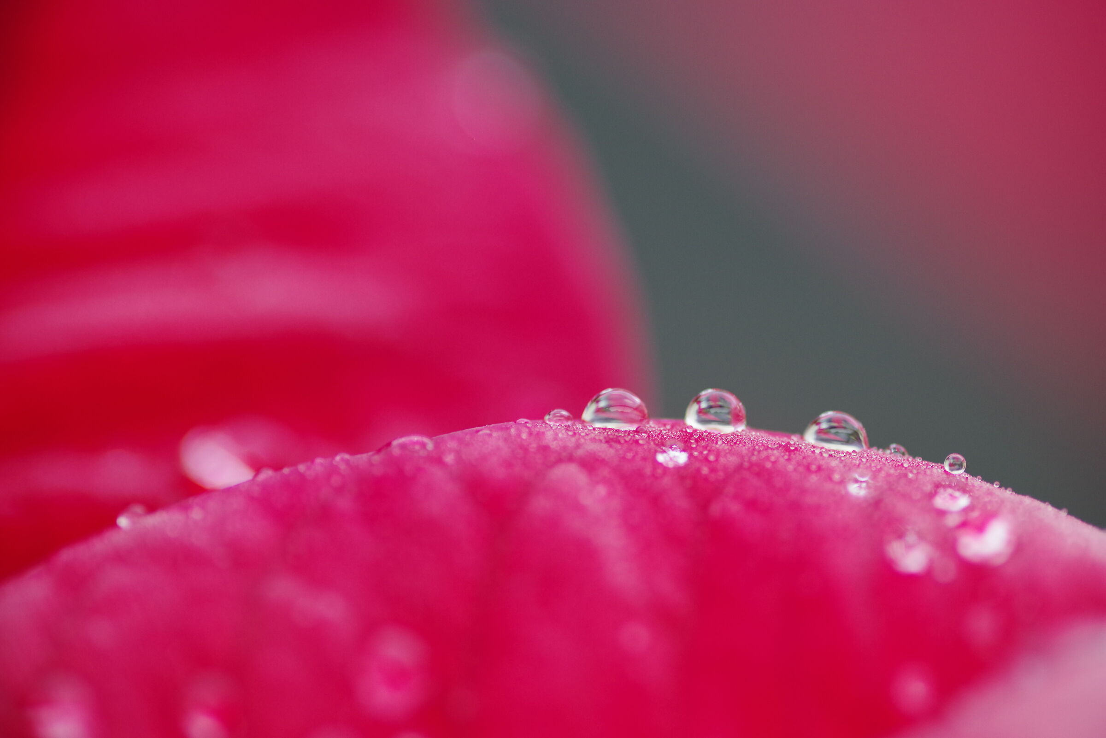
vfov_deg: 13.7
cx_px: 553
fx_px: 3073
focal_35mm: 100
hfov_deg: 20.4
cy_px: 369
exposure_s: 1/60
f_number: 2.8
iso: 800
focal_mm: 100
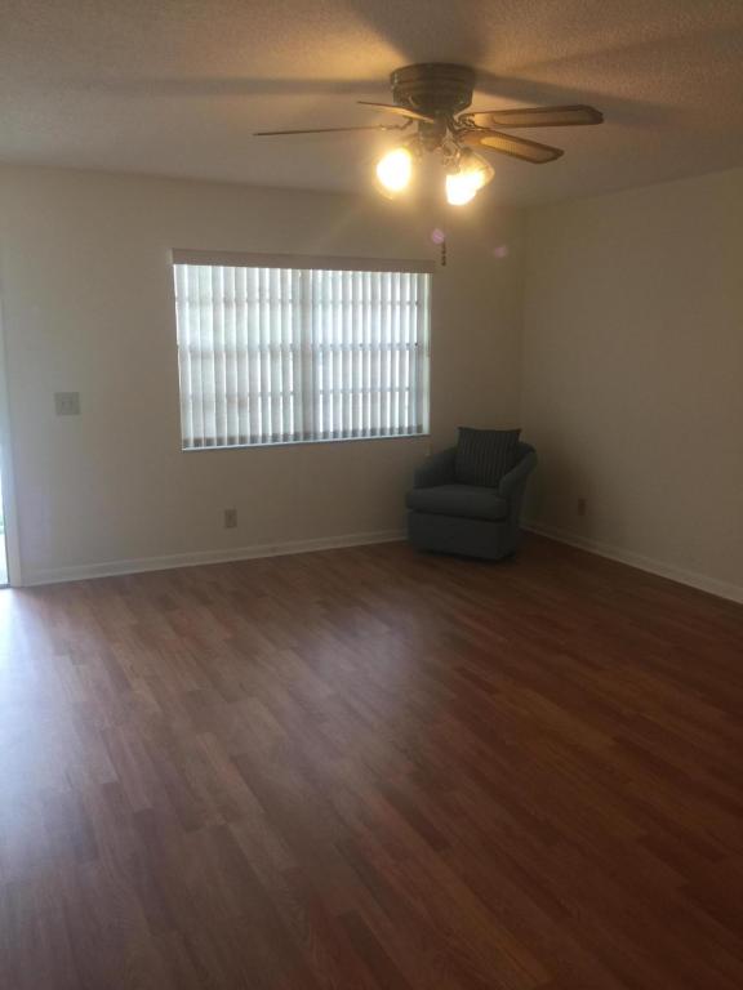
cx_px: 372
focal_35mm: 29
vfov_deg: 61.7
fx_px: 830
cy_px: 495
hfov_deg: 48.2
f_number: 2.2
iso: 32
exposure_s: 1/30
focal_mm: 4.15
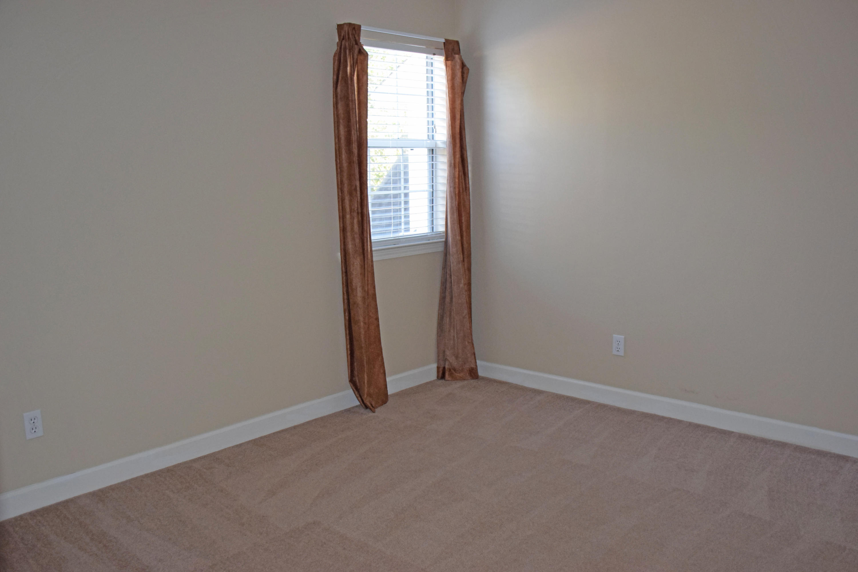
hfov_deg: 57.2
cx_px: 429
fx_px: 786
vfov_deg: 40.0
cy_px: 286
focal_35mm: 33
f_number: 3.5
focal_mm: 22
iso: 2000
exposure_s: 1/200
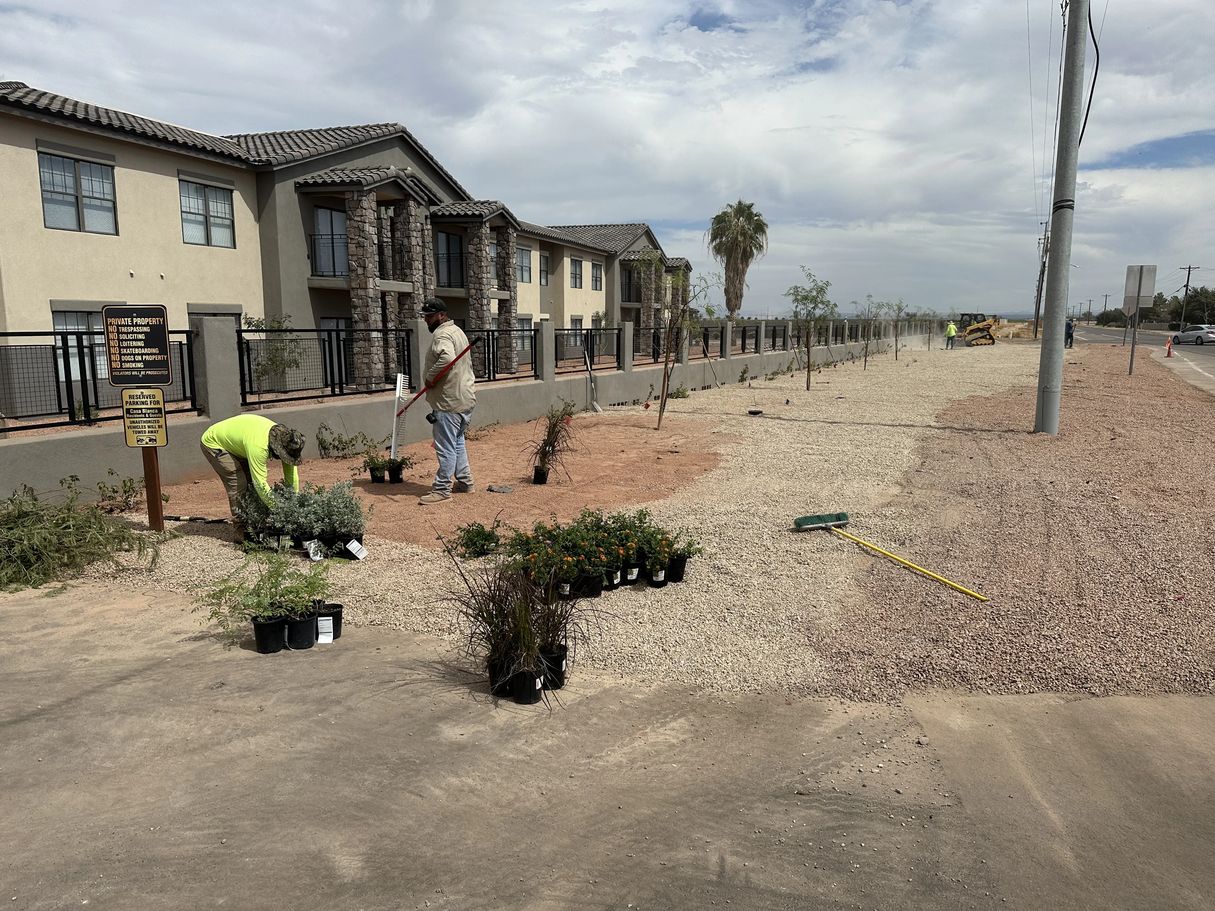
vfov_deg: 56.8
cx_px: 608
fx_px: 842
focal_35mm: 24
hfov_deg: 71.6
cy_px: 456
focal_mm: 6.86
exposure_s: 1/8929
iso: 80
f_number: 1.78
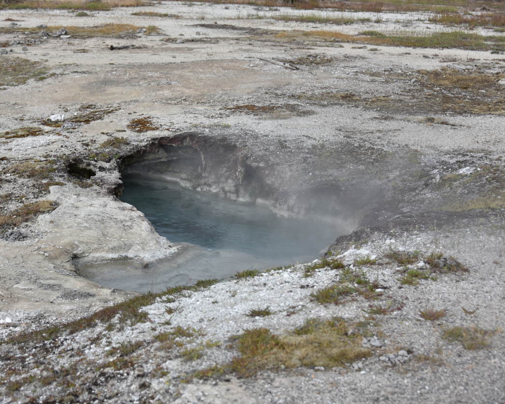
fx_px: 1106
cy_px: 203
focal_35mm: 74
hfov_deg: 25.7
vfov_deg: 20.7
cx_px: 209
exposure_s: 1/125
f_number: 4.8
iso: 125
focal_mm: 65
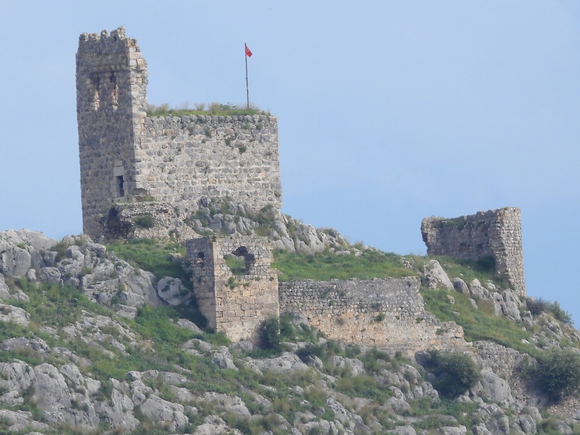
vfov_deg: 0.9
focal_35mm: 1578
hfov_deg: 1.3
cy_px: 162
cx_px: 234
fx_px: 26442
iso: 140
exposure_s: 1/500
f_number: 5.6
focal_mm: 167
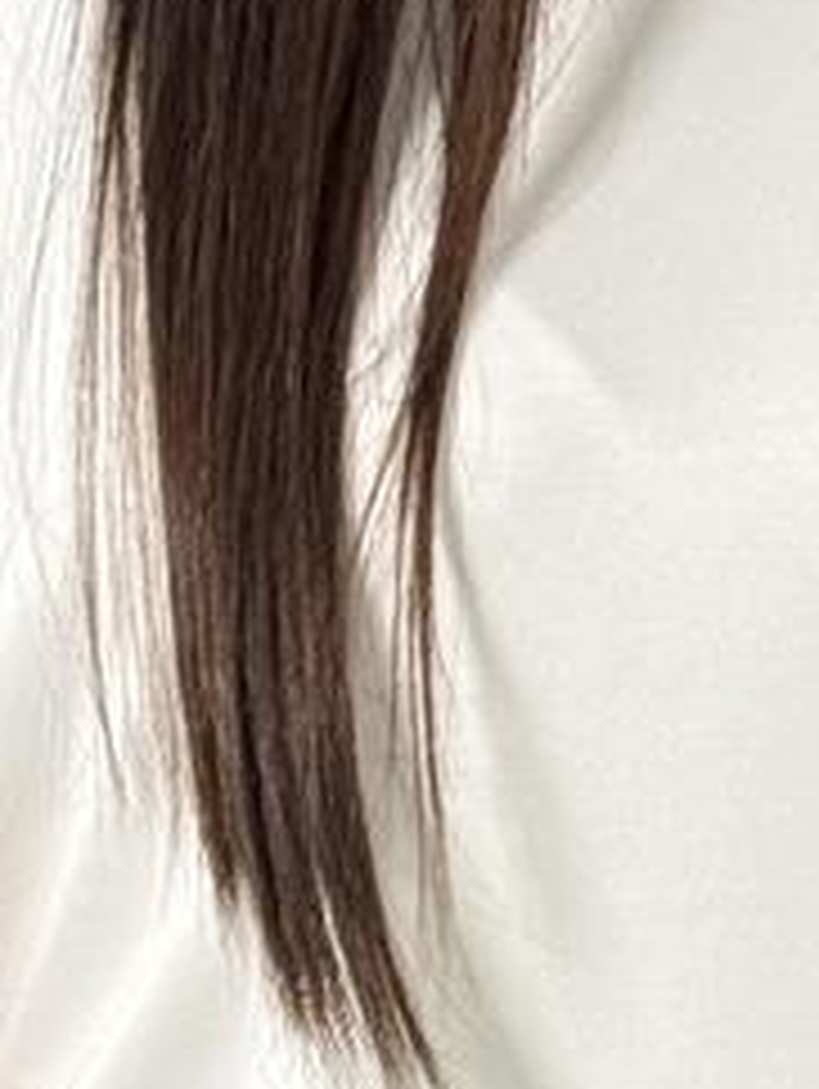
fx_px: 8314
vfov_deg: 7.5
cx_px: 1026
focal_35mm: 264
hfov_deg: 5.6
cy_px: 520
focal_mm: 6.76
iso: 80
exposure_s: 1/198
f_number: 1.78
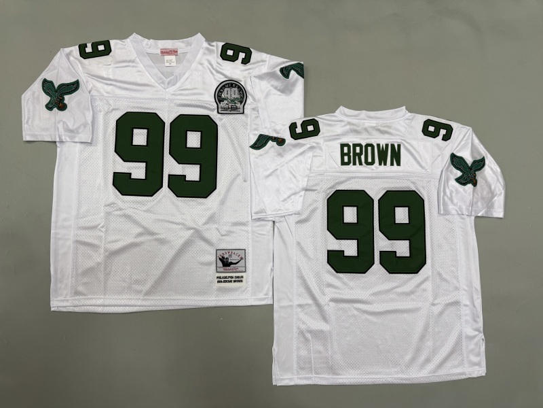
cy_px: 204
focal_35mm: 24
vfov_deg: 56.8
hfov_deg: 71.6
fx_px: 376
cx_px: 272
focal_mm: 6.76
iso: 125
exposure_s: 1/100
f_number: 1.78
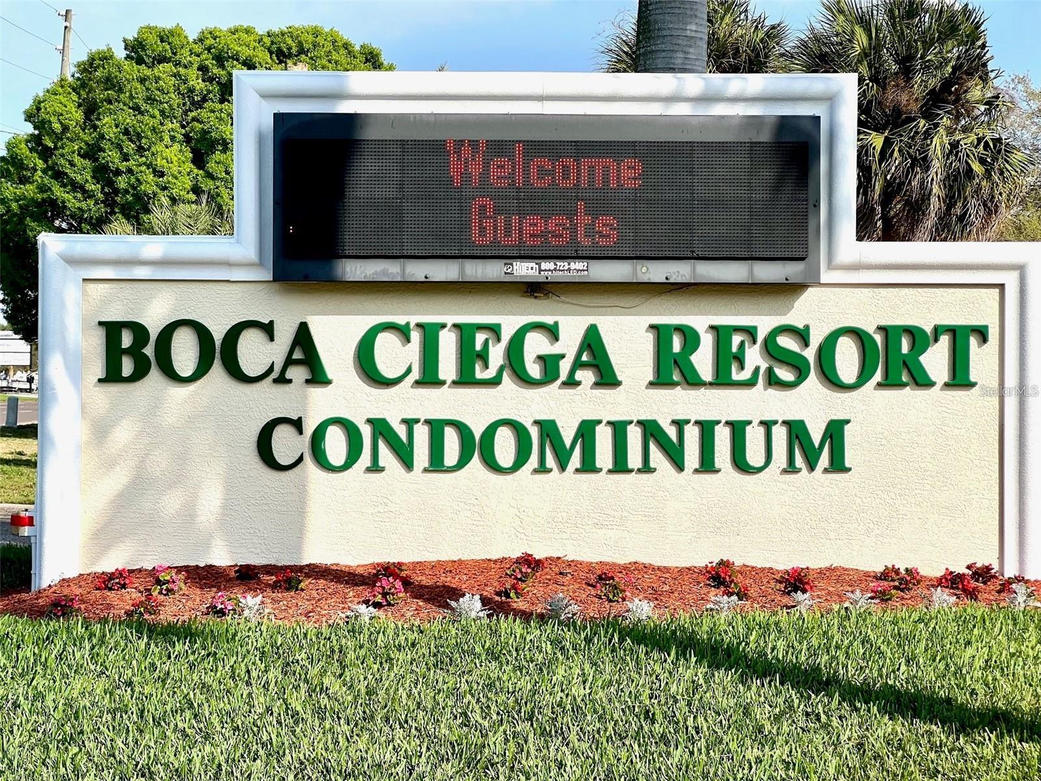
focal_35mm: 77
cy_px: 390
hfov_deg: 25.3
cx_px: 520
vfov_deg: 19.1
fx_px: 2316
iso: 32
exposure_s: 1/1107
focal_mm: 9
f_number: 2.8
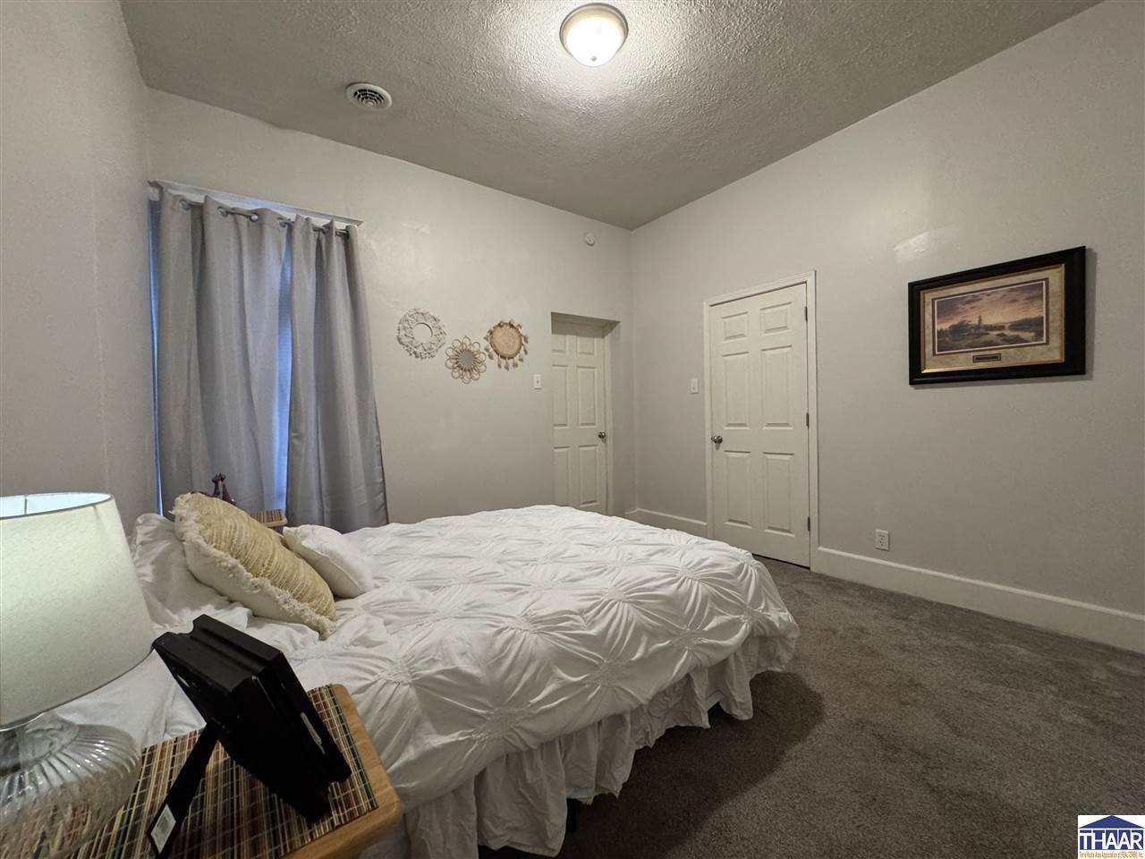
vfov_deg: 85.7
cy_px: 430
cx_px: 572
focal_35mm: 14
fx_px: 463
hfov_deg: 102.1
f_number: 2.2
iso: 500
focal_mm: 2.22
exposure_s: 1/60
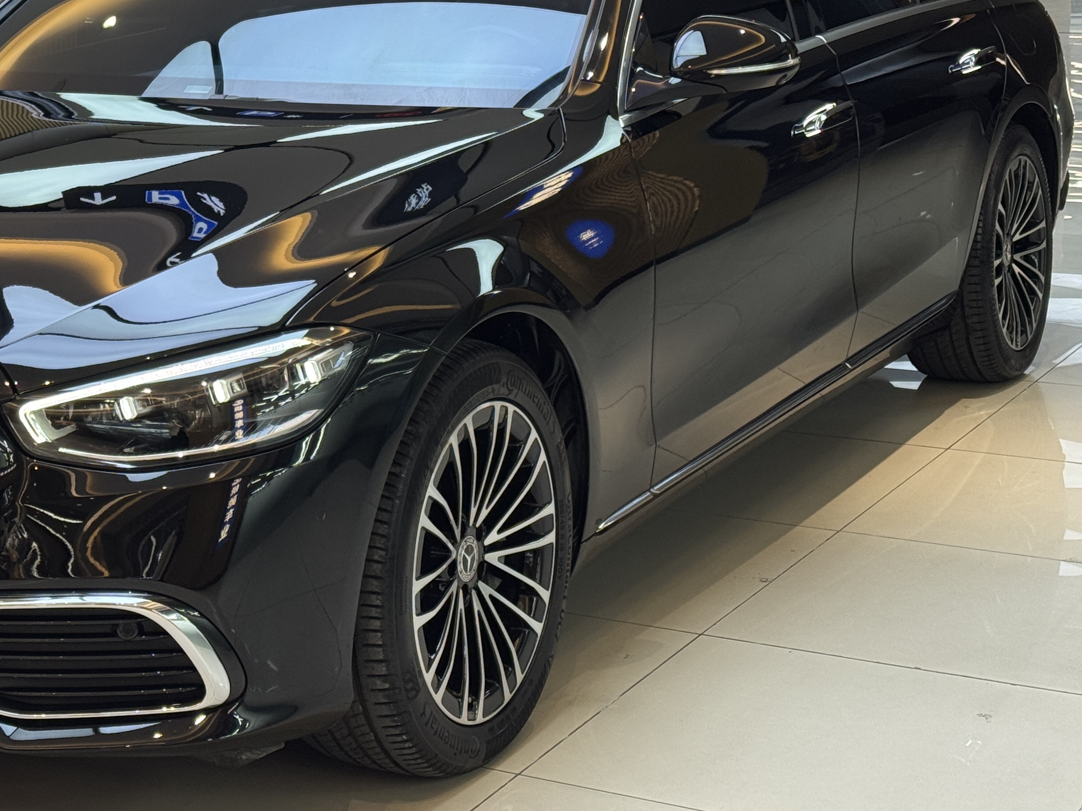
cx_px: 225
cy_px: 168
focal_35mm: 80
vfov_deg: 18.3
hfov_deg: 24.1
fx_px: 2500
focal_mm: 6.76
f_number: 1.78
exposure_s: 1/51
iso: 100
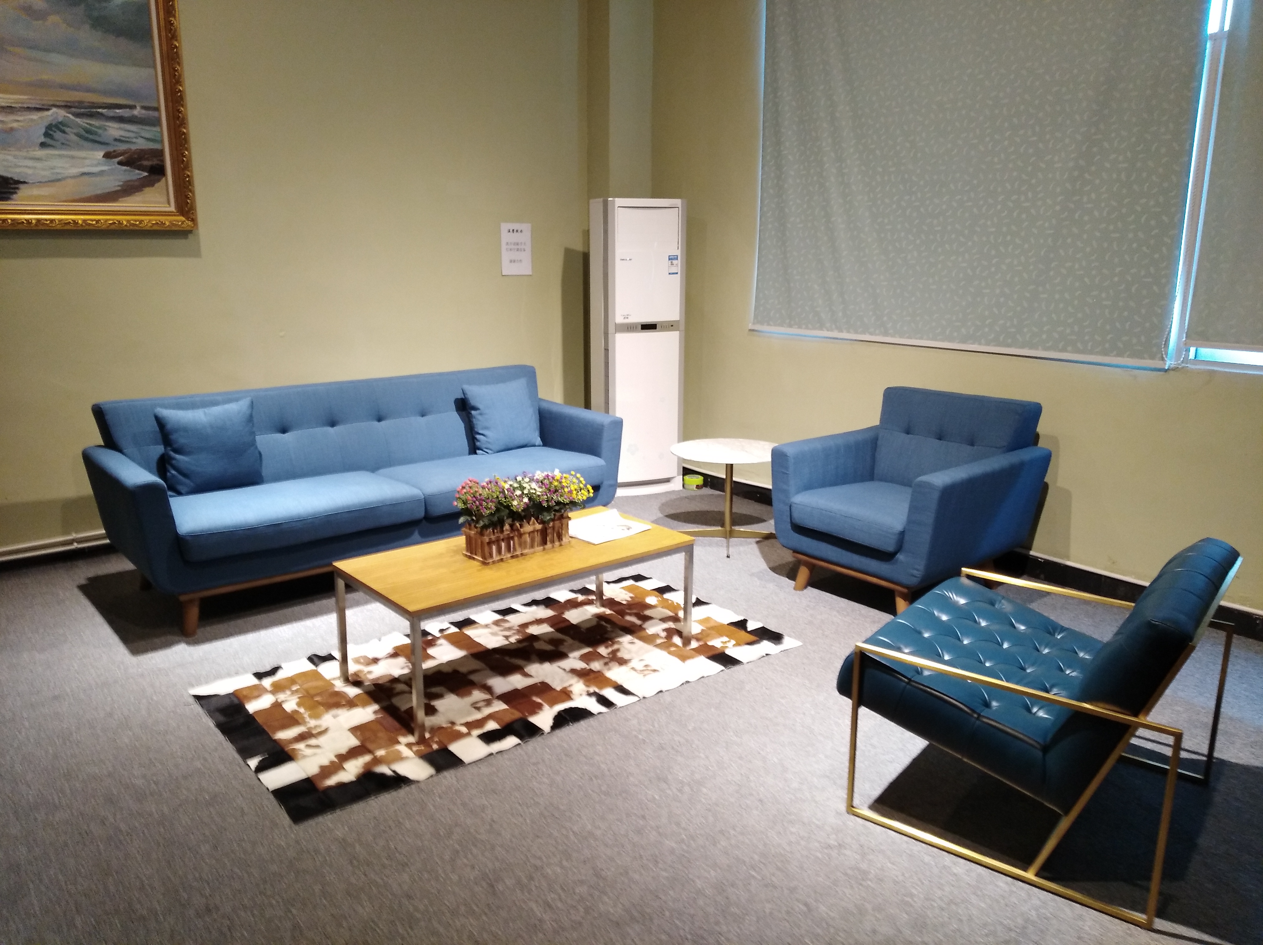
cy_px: 472
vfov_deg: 53.0
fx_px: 948
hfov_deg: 67.4
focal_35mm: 26
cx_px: 632
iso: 402
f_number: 2.2
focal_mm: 3.83
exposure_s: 1/20
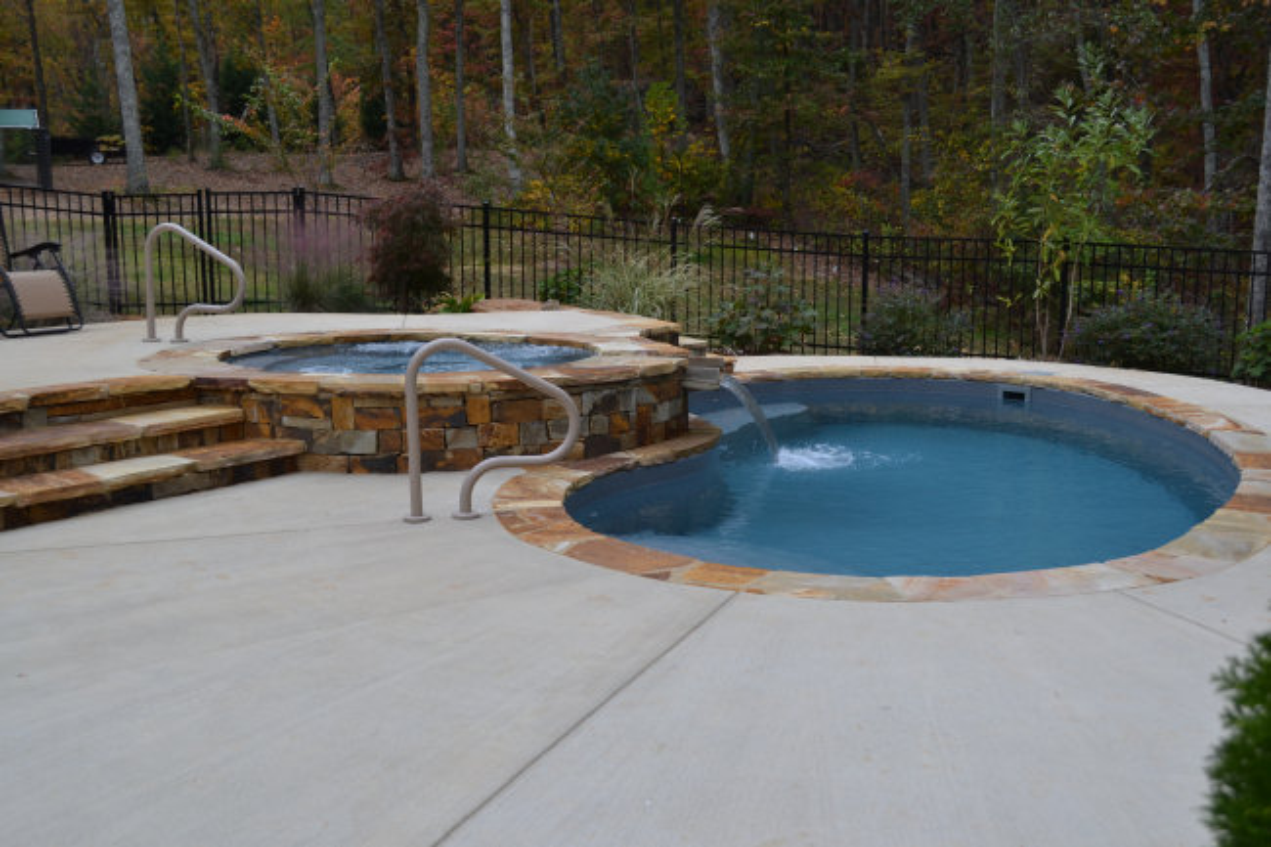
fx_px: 1588
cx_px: 636
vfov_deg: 29.8
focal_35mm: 45
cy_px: 424
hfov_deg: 43.6
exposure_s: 1/125
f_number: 5.6
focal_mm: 30
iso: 250
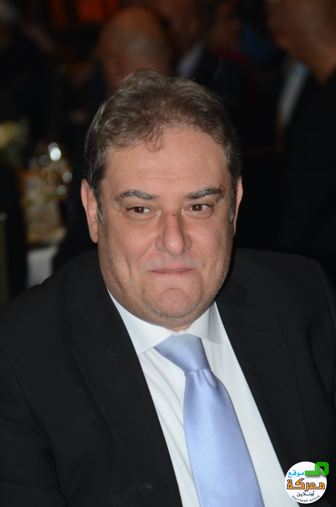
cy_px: 254
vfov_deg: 13.7
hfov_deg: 9.1
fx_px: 2109
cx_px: 168
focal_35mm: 150
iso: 250
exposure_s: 1/250
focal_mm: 100
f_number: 4.5
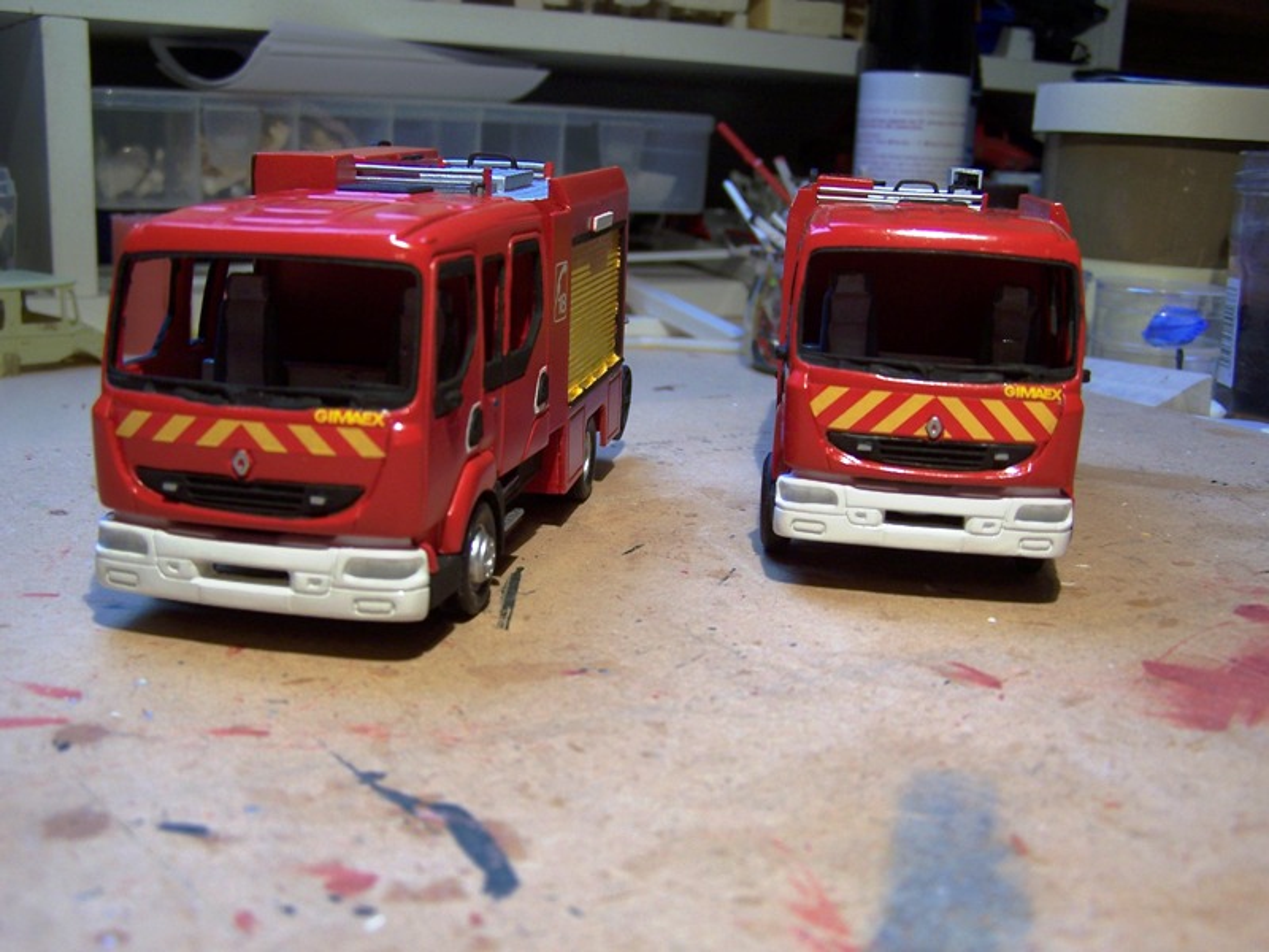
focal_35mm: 38
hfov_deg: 49.0
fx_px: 1393
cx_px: 634
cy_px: 476
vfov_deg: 37.7
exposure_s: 1/45
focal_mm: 6.3
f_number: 2.8
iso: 80
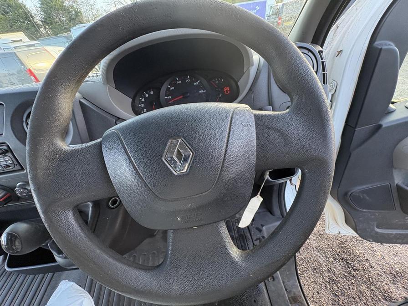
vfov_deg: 85.7
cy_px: 153
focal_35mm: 14
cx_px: 204
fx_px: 165
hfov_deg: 102.1
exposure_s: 1/88
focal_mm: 2.22
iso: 200
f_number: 2.2
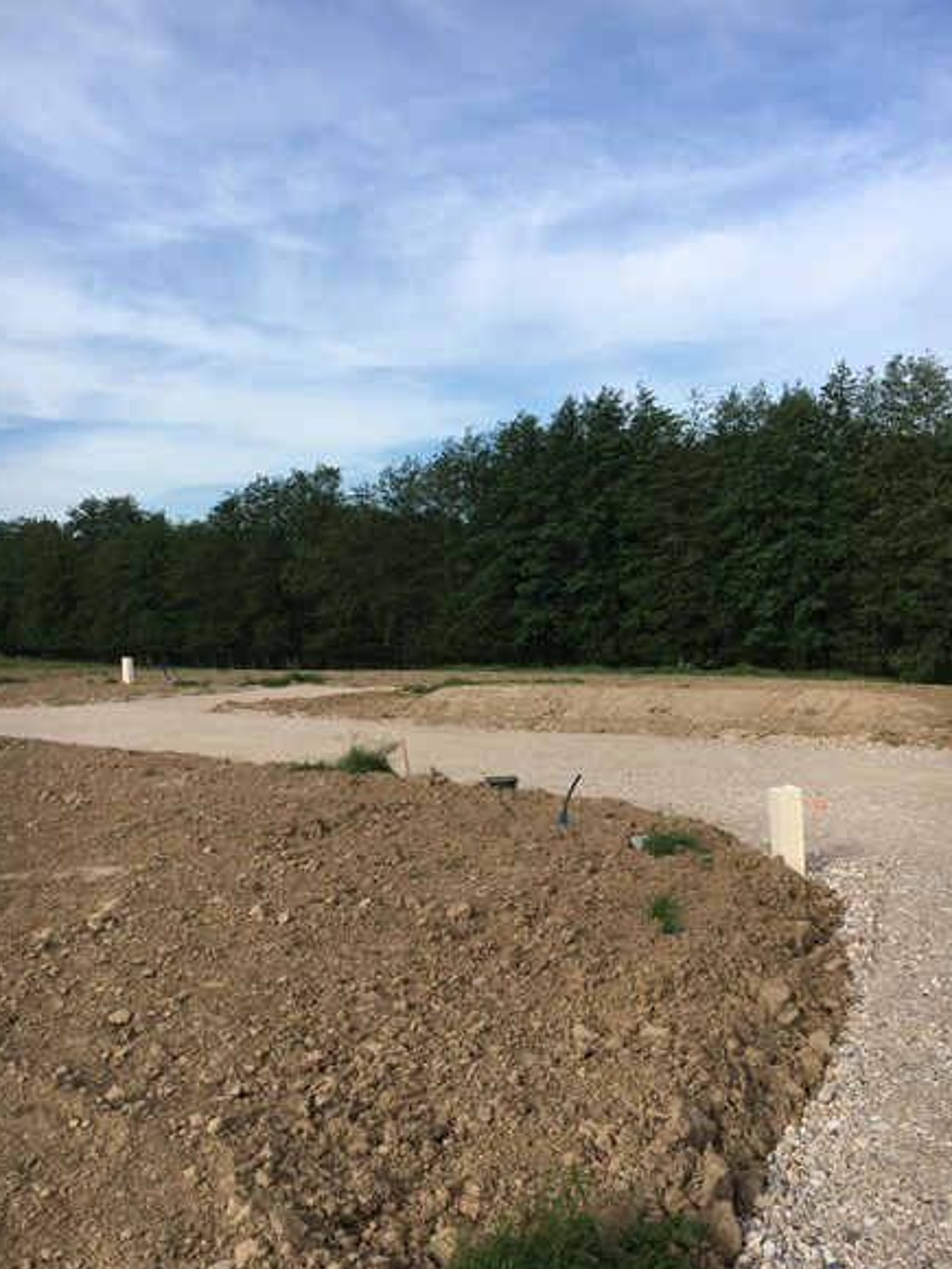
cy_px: 654
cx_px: 481
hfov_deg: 46.8
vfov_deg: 60.0
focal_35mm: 30
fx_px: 1100
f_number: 2.2
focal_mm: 4.15
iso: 25
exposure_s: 1/1148
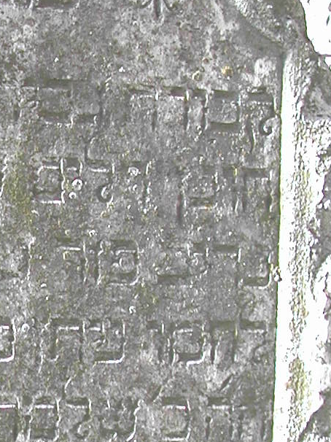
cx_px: -93
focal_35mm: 142
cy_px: 358
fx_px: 1812
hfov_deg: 10.2
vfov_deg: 13.8
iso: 100
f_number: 2.9
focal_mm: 9
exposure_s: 1/129
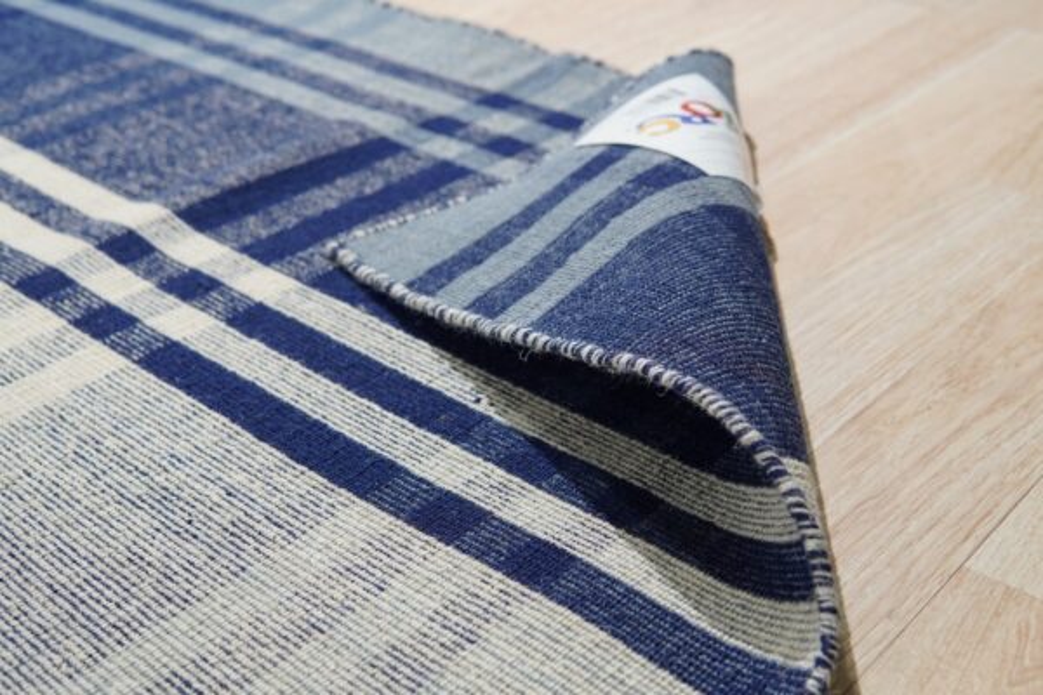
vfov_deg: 29.9
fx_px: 1304
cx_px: 522
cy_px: 348
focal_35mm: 45
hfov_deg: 43.6
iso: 800
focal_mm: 30
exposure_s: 1/200
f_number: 4
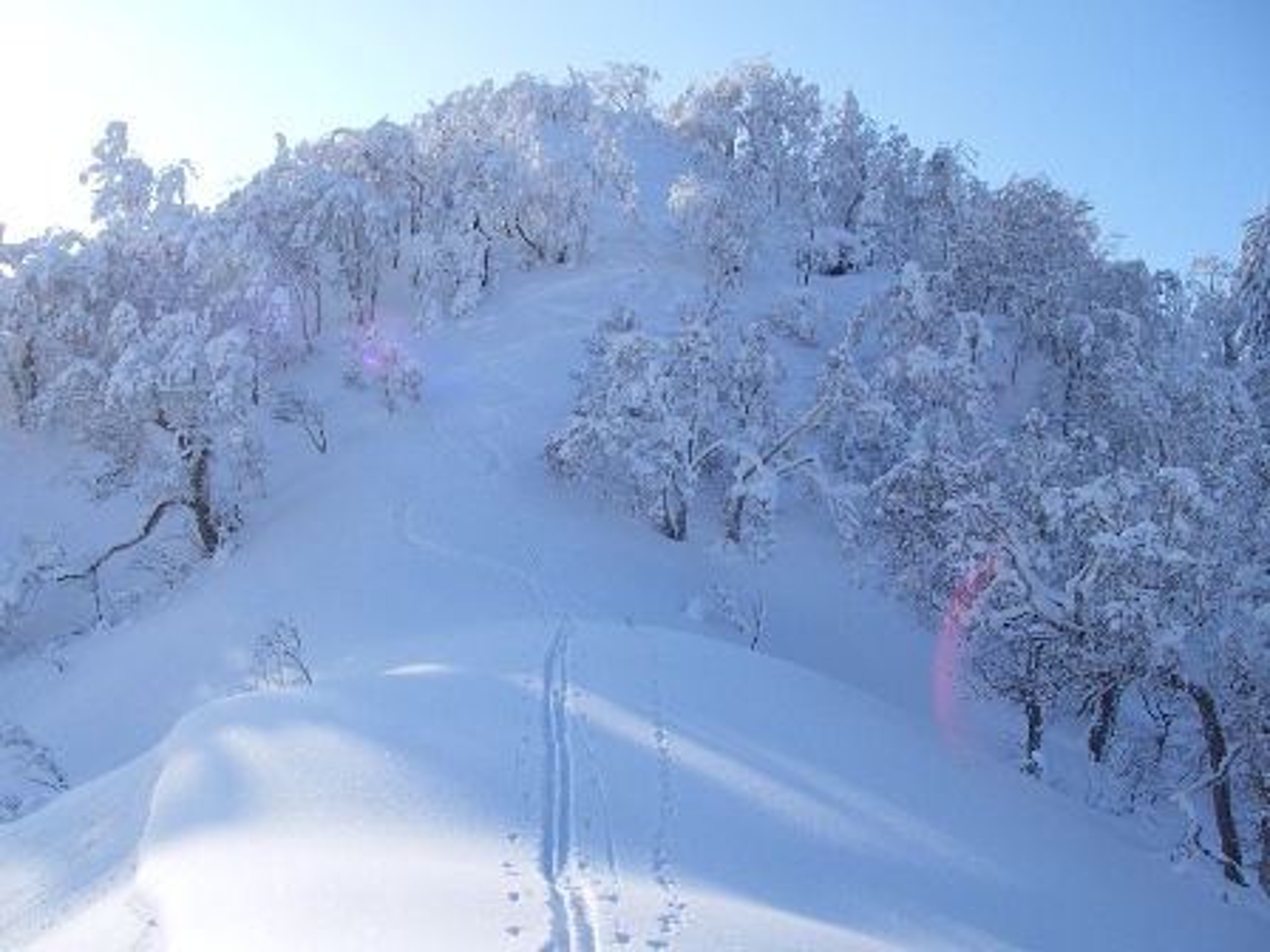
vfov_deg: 37.7
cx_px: 635
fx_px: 1394
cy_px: 476
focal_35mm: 38
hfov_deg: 49.0
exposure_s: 1/250
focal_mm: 6.3
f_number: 6.6
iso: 80
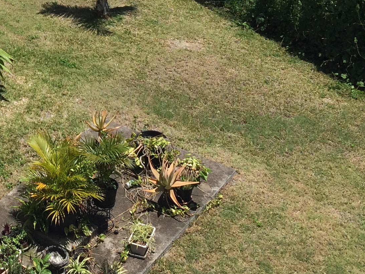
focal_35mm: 86
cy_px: -67
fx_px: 907
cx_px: -56
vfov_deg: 16.4
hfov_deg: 21.4
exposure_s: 1/3165
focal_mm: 4.15
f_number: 2.2
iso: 32
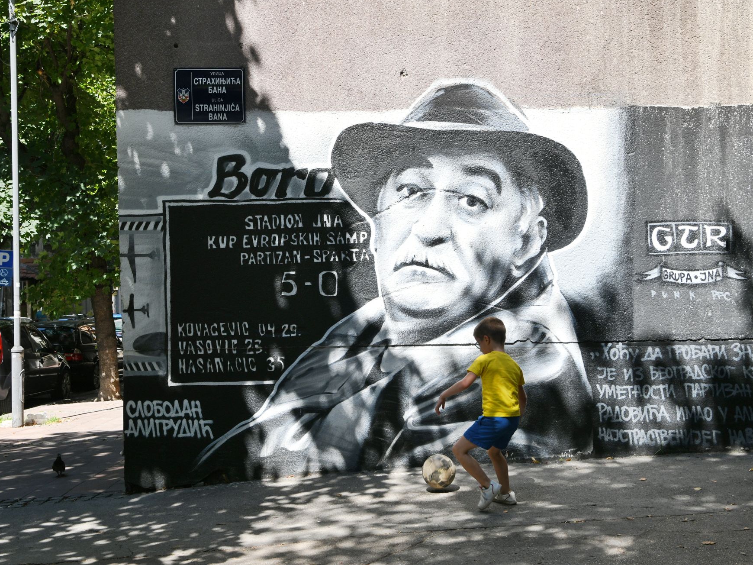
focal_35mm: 42
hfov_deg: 44.7
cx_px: 429
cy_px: 277
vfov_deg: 34.3
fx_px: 914
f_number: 10
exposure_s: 1/250
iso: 320
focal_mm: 38
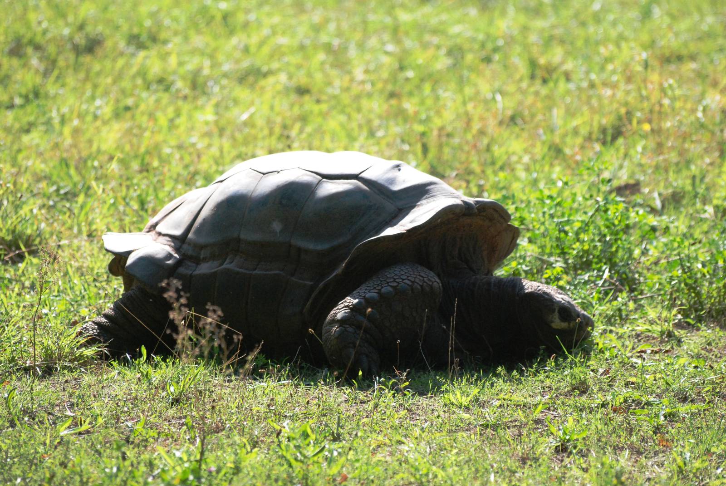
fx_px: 5906
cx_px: 363
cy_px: 243
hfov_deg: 7.0
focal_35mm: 292
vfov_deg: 4.7
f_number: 5
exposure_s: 1/1600
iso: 1000
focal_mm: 195
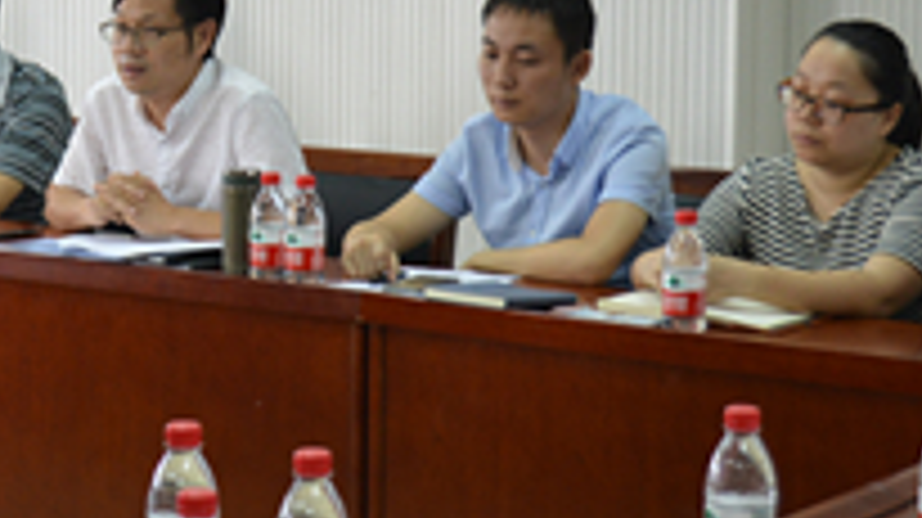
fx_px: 2859
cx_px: 234
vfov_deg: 10.3
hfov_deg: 18.2
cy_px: 95
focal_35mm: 117
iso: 500
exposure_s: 1/60
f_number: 4.5
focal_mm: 34
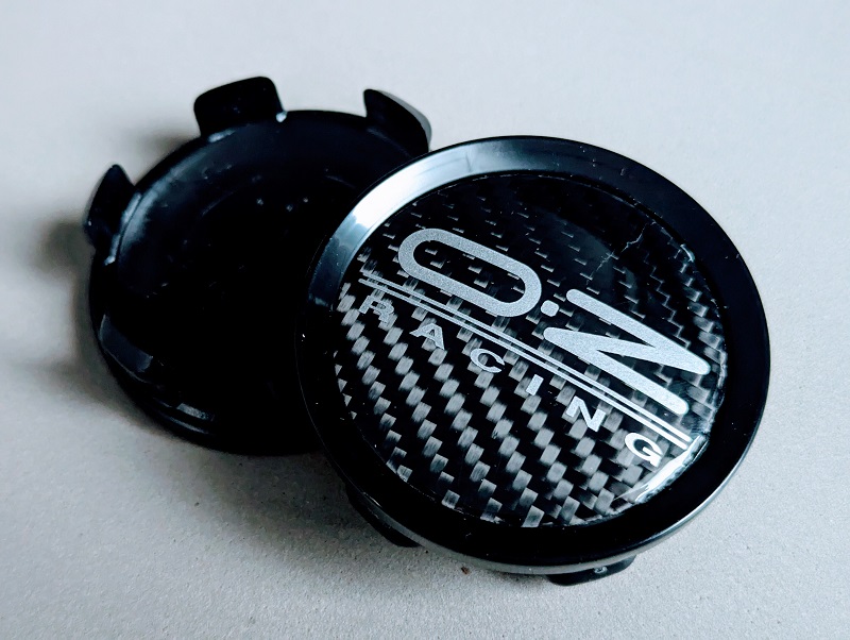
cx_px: 425
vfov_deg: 30.3
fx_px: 1180
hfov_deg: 39.6
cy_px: 320
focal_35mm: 48
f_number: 1.85
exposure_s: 1/23.8
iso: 638
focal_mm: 6.81
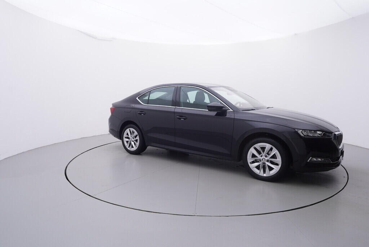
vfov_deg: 56.2
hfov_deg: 77.3
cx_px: 184
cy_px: 124
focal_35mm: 22
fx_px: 231
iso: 200
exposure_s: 1/80
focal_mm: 15
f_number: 5
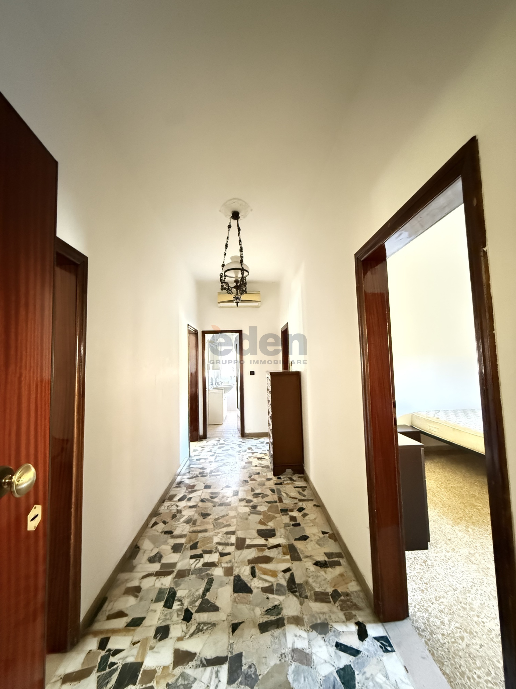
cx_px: 258
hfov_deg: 85.7
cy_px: 344
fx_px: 278
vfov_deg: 102.1
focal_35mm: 14
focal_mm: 2.22
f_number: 2.2
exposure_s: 1/30
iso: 3200
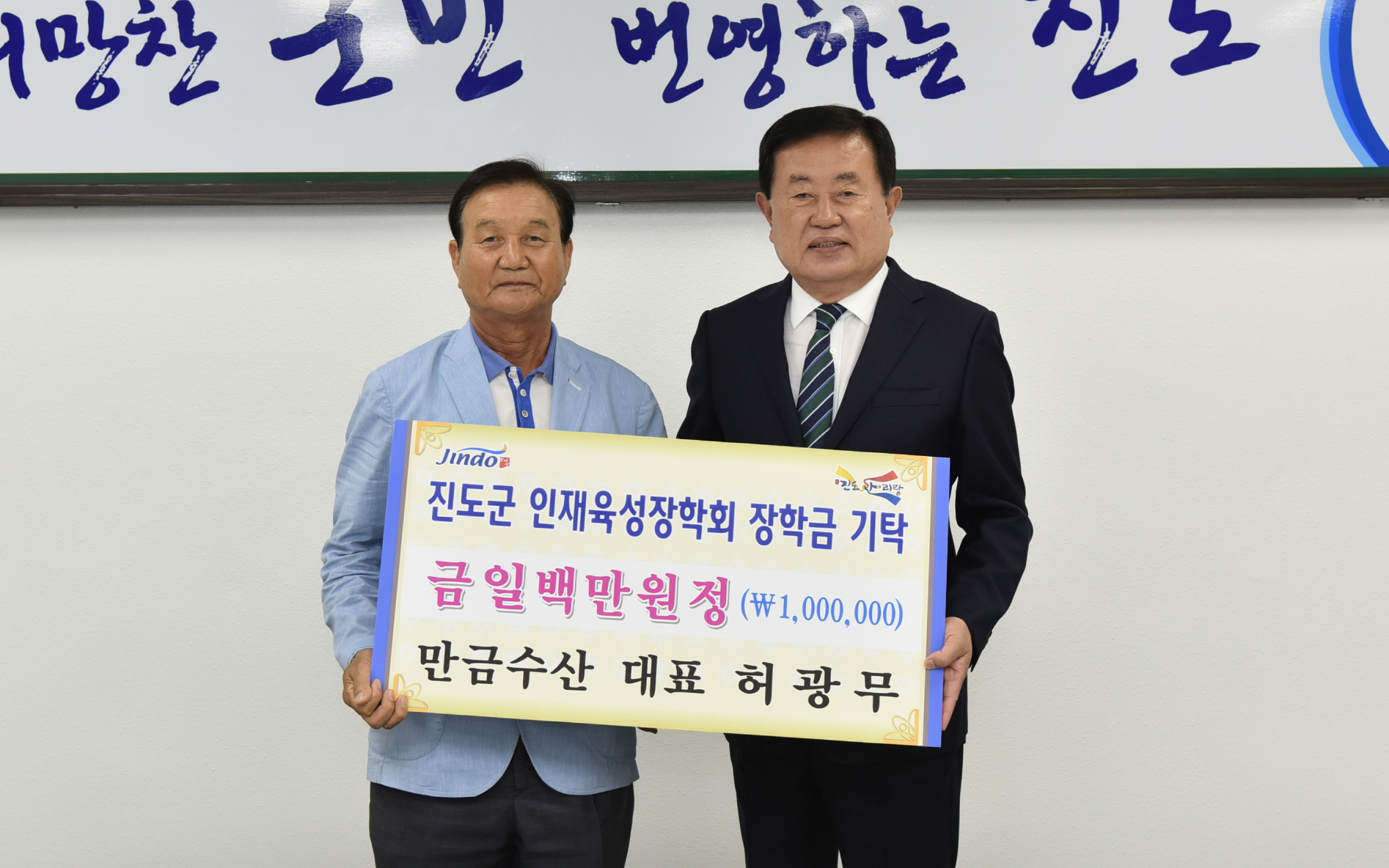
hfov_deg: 33.0
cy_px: 340
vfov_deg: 20.9
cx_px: 655
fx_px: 2347
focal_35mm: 62
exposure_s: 1/125
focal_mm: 48
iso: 640
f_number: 4.5
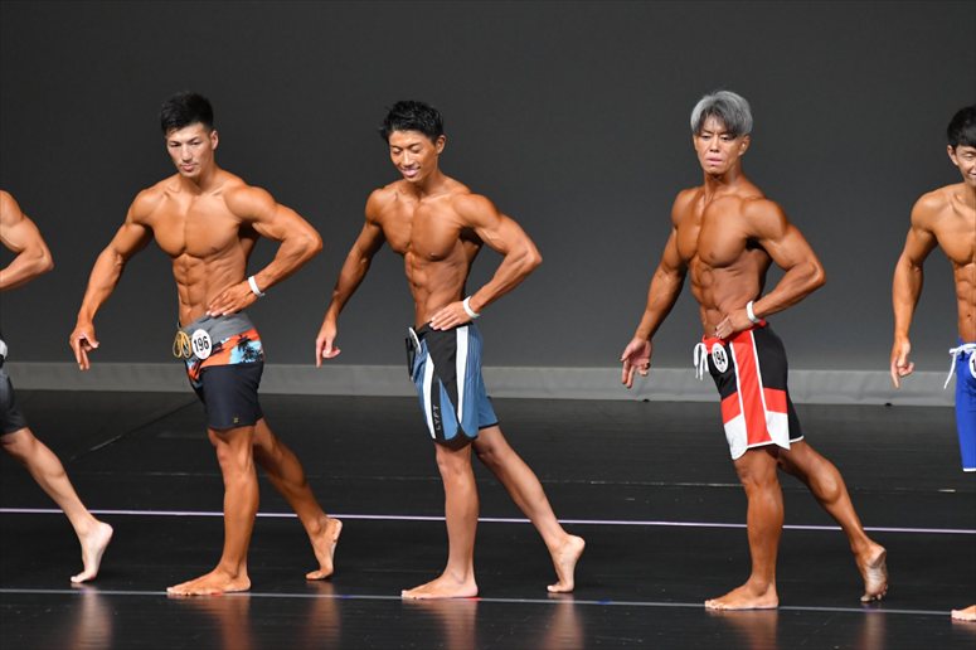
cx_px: 488
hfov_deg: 6.5
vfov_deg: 4.4
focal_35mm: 315
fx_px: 8536
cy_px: 325
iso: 4000
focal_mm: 210
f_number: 5.6
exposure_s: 1/400
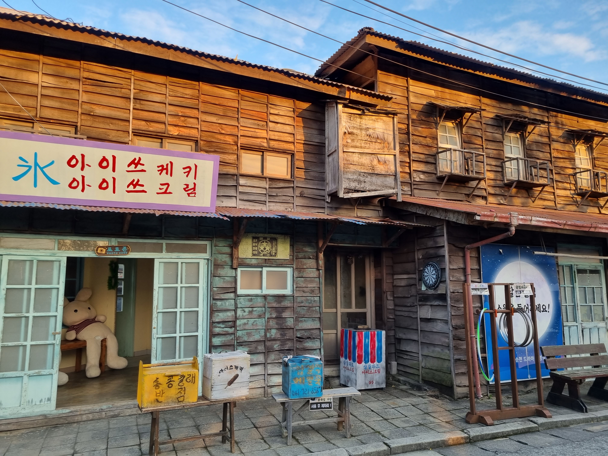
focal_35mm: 26
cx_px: 304
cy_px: 228
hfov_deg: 67.3
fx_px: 457
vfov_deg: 53.1
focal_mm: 5.4
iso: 50
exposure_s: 1/180
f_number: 1.8
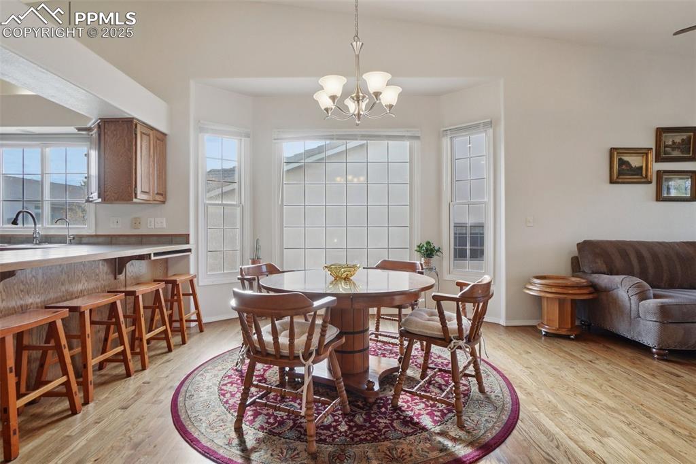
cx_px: 348
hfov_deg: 90.0
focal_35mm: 18
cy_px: 232
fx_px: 348
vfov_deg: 67.3
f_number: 8
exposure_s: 1/30
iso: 320
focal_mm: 12
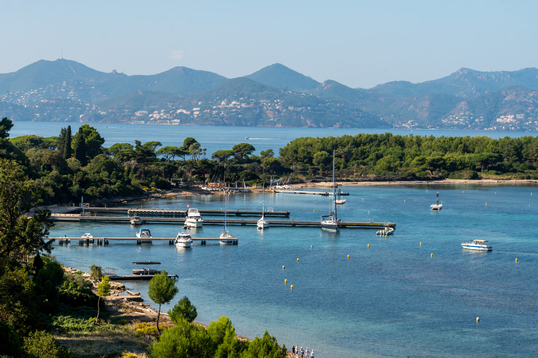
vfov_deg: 13.0
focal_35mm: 105
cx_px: 269
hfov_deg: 19.5
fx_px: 1568
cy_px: 179
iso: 100
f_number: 10
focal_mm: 105
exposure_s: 1/500
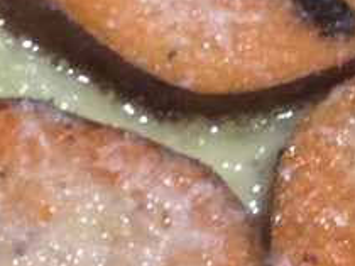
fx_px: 1998
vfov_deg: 7.6
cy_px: 142
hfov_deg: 9.7
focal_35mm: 195
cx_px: -259
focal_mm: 3.3
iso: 64
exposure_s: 1/24
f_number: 2.4
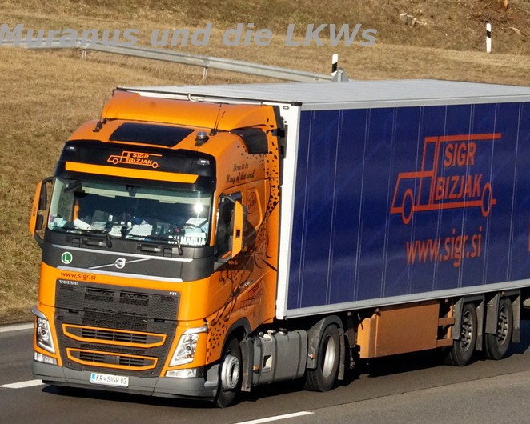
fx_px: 5335
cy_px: 212
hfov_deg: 5.7
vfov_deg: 4.6
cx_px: 308
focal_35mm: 340
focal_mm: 200
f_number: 18
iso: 2500
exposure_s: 1/1250
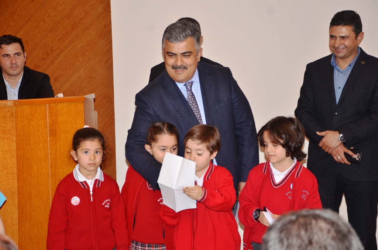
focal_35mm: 78
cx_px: 189
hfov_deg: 26.0
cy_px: 125
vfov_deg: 17.4
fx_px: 817
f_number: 5
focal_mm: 52
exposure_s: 1/60
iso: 800
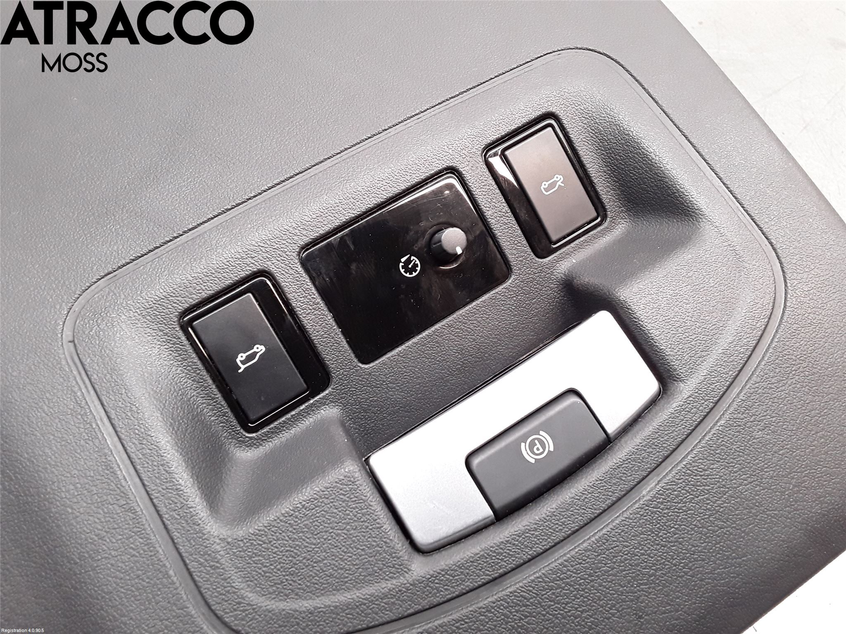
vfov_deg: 49.7
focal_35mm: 28
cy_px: 317
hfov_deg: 63.4
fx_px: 684
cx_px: 423
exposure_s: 1/50
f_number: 1.9
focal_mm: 2.91
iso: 100
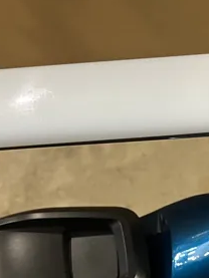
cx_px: 200
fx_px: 603
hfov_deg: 19.2
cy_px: 194
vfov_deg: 25.8
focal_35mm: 75
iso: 400
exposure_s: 1/33
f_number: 1.6
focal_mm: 5.1
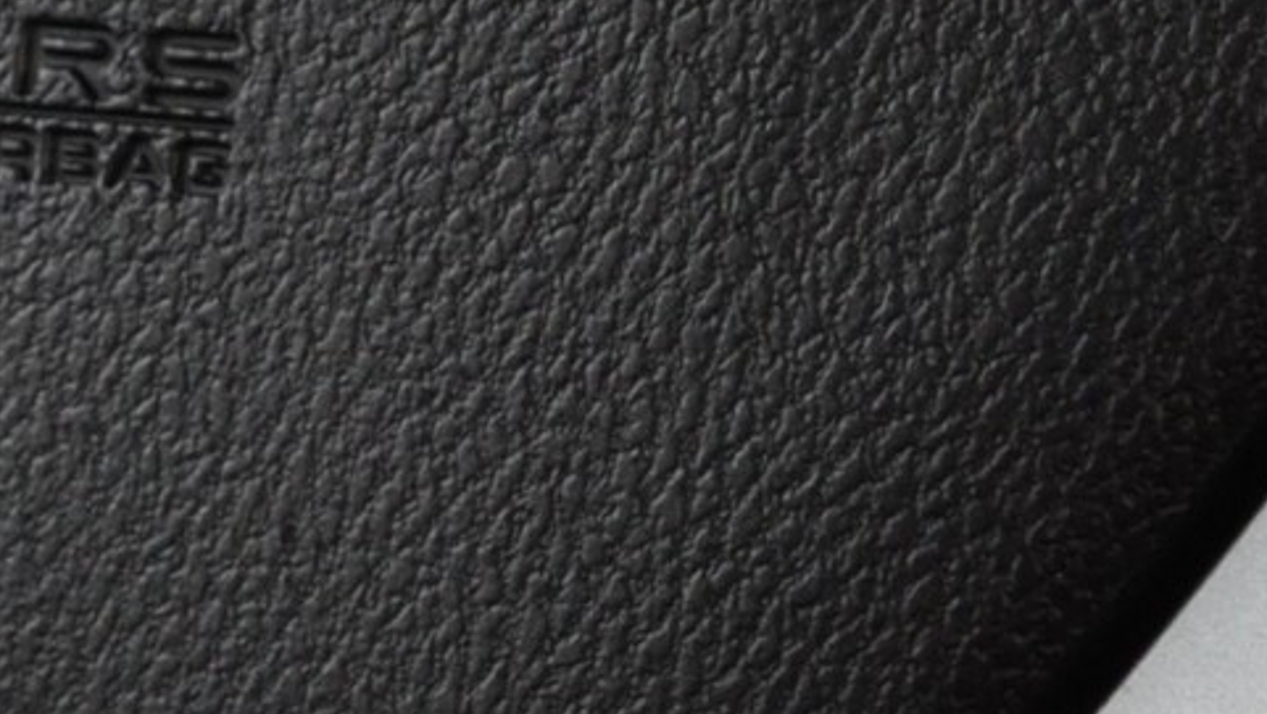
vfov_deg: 3.4
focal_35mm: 359
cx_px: 18
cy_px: 217
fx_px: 12066
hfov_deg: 6.0
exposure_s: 1/125
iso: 320
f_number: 5.6
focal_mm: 44
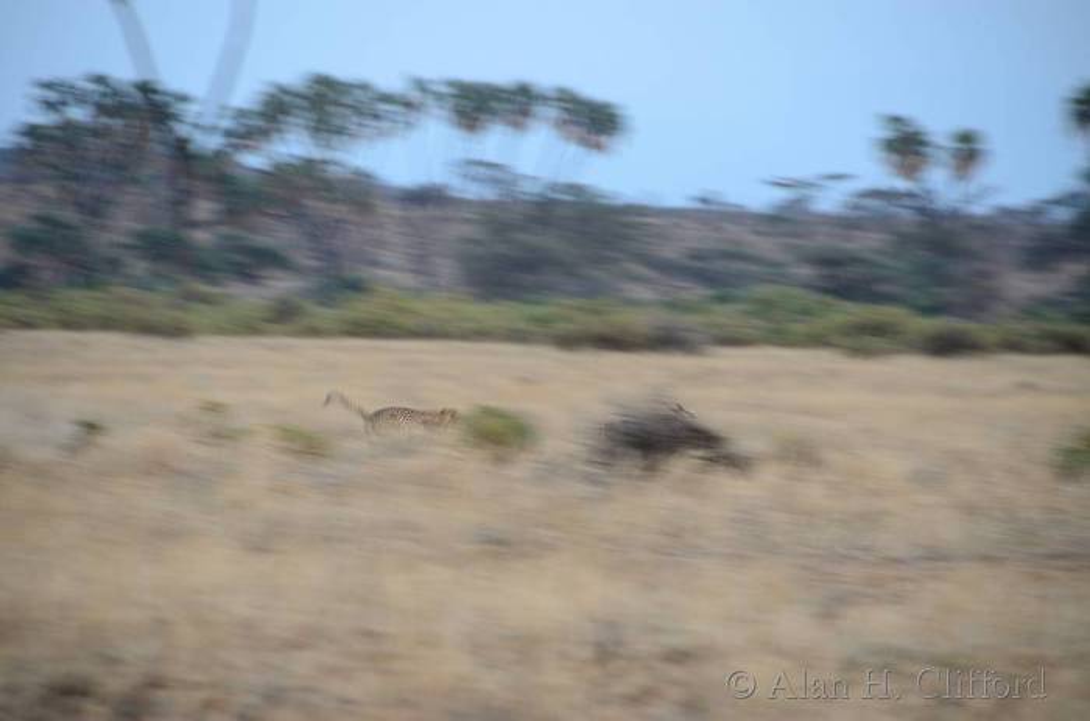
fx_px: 9061
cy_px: 360
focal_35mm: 300
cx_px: 545
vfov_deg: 4.6
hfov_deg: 6.9
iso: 500
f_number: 5.6
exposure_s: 1/50
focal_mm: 200
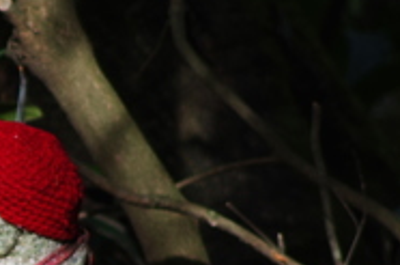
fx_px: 27430
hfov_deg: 0.8
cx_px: -86
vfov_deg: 0.6
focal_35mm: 2475
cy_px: 336
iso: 100
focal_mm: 300
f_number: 6.3
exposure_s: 1/20
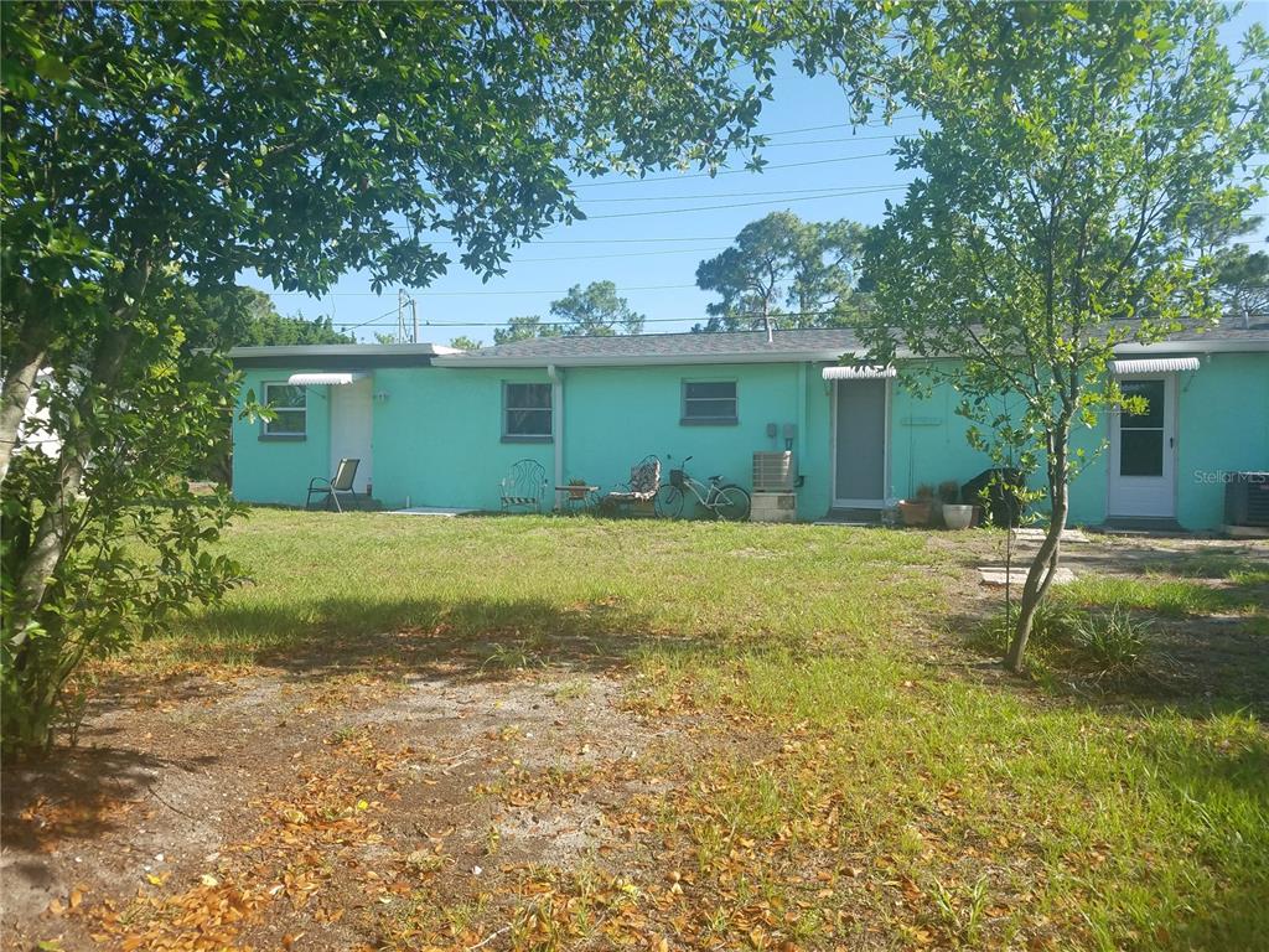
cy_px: 476
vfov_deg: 53.1
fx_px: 953
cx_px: 634
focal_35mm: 26
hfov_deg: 67.3
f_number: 1.7
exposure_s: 1/1080
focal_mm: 4.2
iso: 50
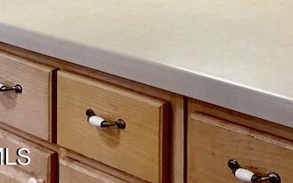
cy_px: -201
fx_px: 791
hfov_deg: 19.3
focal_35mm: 99
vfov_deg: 11.7
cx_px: 389
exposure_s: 1/120
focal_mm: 5.1
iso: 125
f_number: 1.6
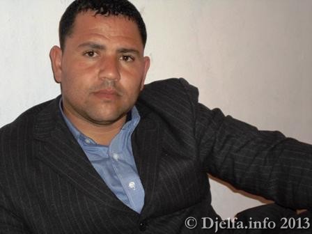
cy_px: 117
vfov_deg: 18.2
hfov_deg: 24.1
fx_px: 730
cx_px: 156
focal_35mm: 81
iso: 400
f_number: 4.7
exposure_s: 1/15
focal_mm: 14.6
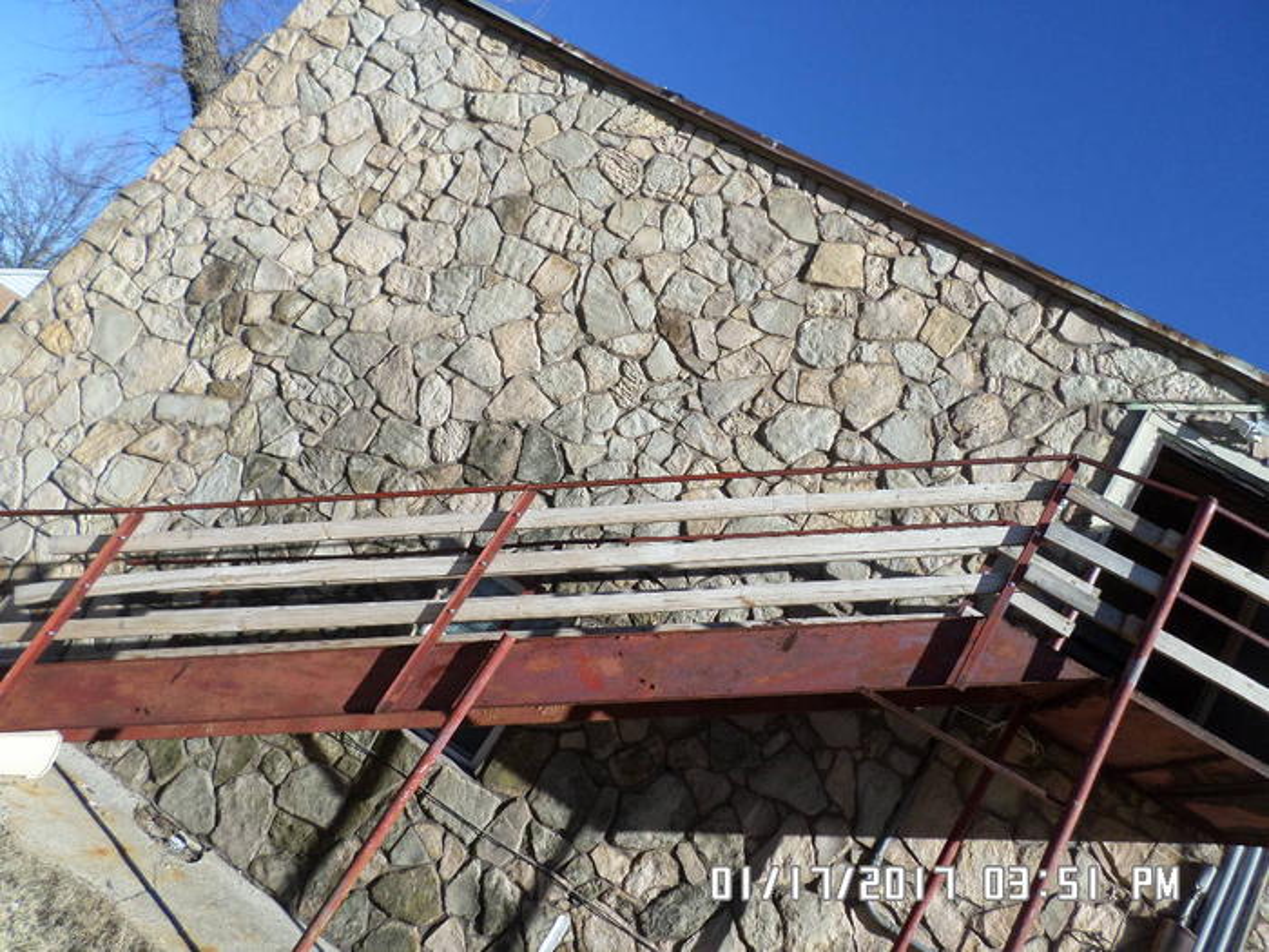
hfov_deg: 69.4
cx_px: 634
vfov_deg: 54.9
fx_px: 916
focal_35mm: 25
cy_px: 476
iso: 80
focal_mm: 4.5
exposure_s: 1/1500
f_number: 2.5
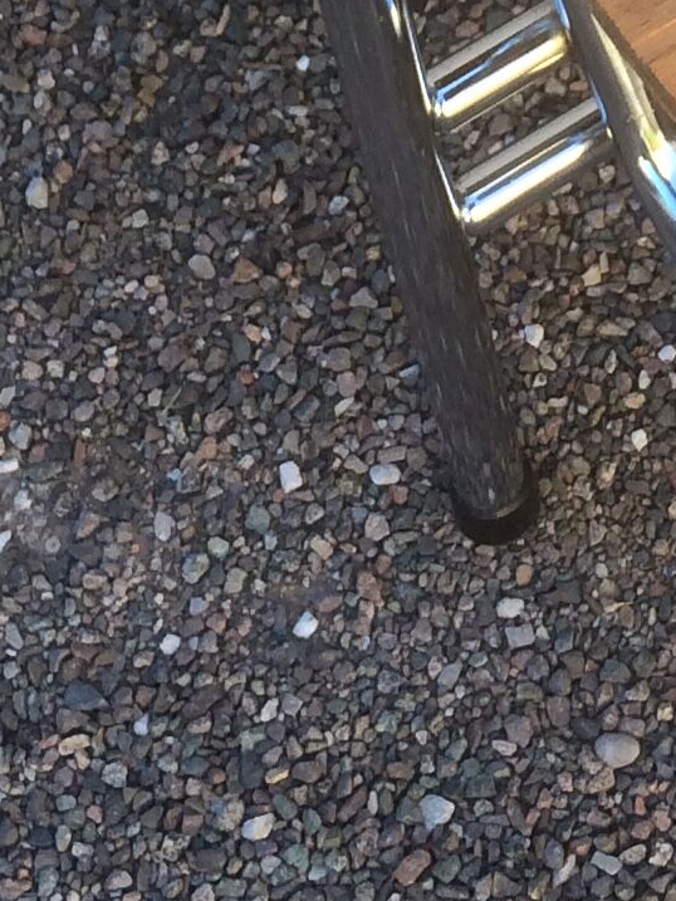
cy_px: -628
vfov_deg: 13.6
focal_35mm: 132
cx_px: 949
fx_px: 3436
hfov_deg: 10.9
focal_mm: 4.15
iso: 32
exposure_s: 1/243
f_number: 2.2
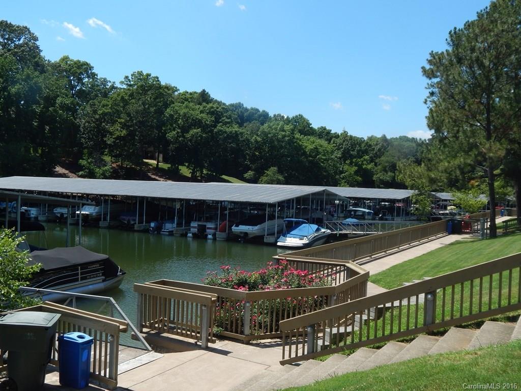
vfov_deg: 40.7
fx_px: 527
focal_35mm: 35
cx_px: 260
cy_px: 196
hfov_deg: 52.6
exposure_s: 1/1250
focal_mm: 6.1
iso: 125
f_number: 3.3
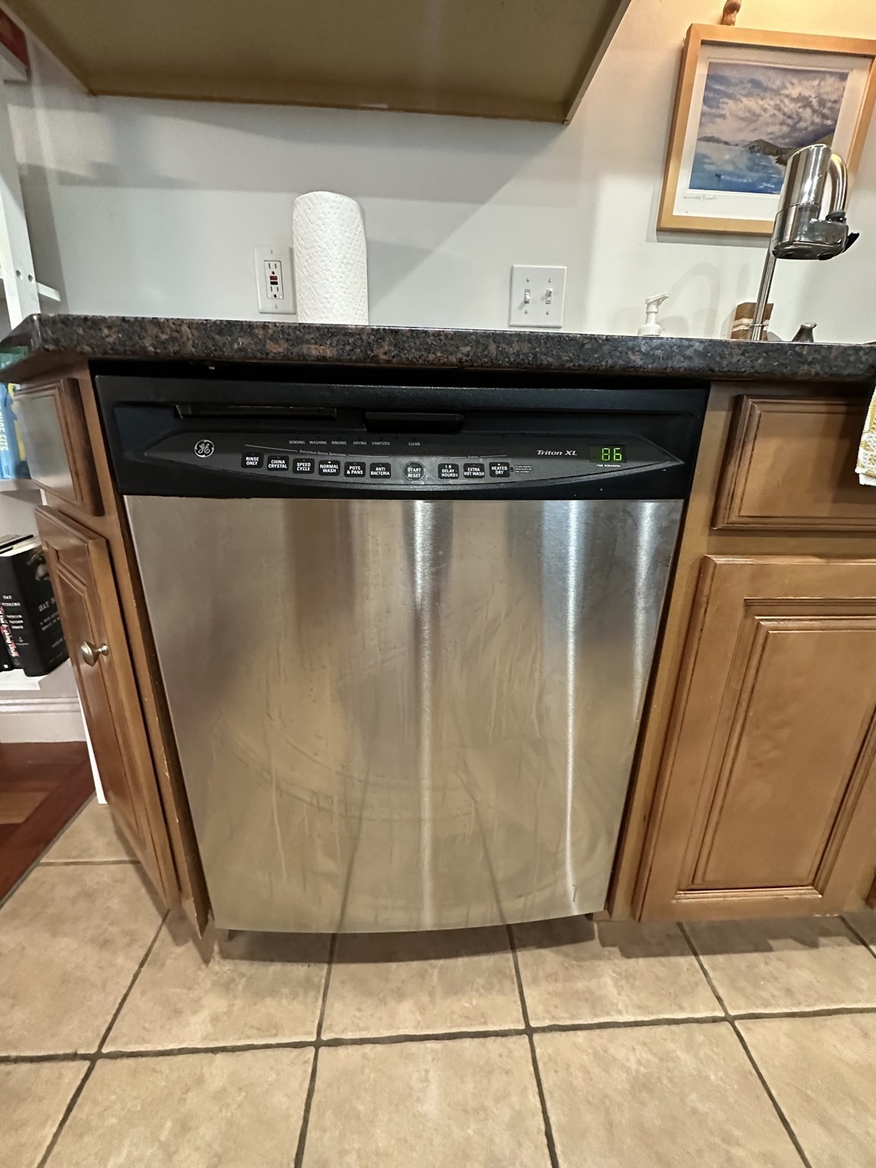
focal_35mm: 14
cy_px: 584
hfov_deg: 85.7
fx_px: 472
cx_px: 438
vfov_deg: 102.1
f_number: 2.2
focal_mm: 2.22
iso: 800
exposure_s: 1/60
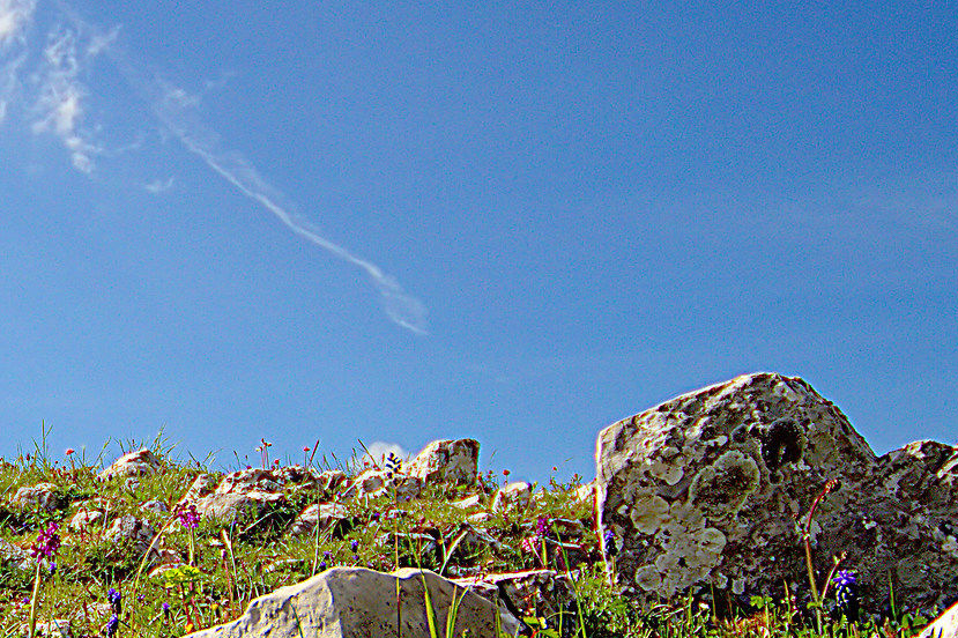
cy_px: 444
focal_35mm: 55
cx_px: 18
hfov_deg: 33.4
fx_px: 1463
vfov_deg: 24.4
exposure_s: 1/1600
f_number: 4.5
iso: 100
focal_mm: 12
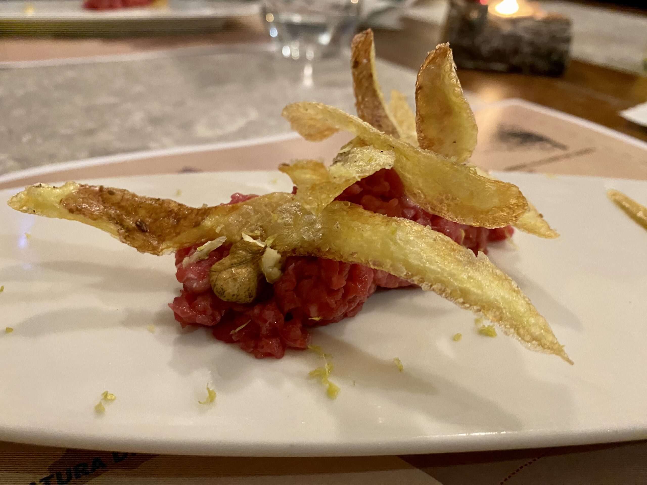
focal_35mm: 26
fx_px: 486
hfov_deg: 67.3
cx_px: 324
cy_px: 242
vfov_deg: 53.1
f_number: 1.8
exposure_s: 1/33
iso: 500
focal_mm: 4.25
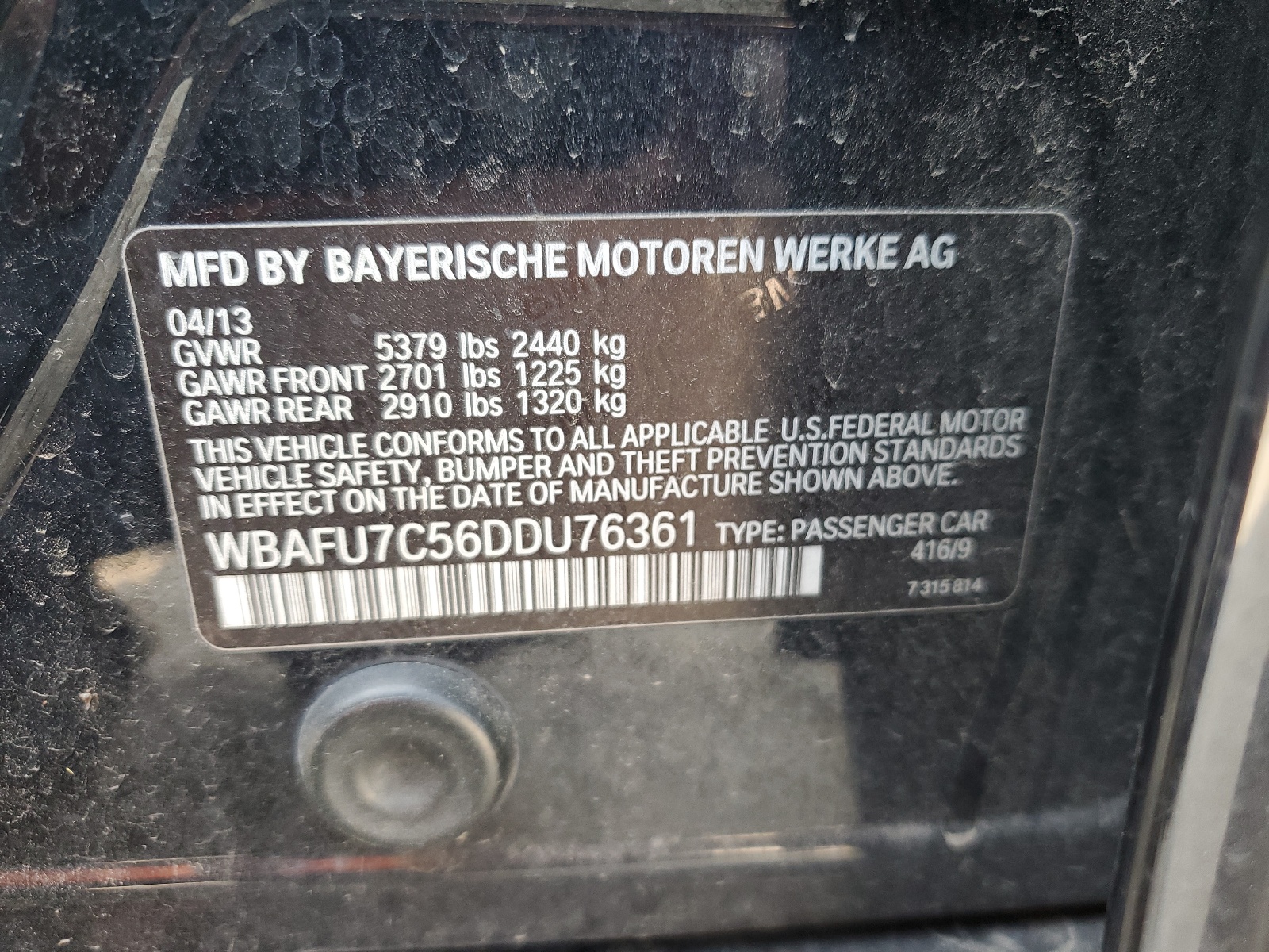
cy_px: 476
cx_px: 634
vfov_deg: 53.1
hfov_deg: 67.3
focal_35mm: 26
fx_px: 953
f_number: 1.5
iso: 95
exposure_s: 1/120
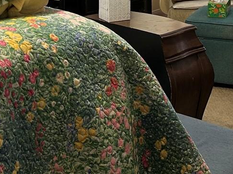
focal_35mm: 109
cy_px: -135
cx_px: 161
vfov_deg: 12.4
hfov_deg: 18.0
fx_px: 733
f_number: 1.5
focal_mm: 5.7
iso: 64
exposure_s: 1/60
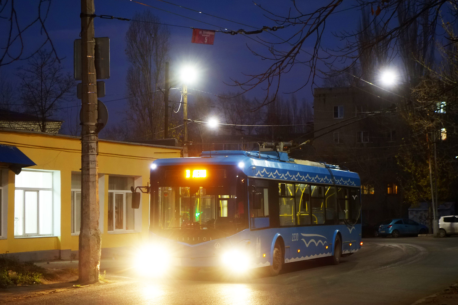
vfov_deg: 17.5
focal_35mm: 78
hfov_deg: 26.0
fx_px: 992
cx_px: 229
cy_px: 152
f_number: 4.5
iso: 800
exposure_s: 1/10
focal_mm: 29.15
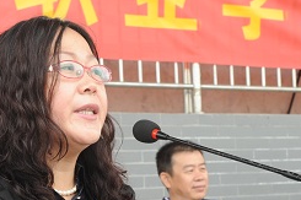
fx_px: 827
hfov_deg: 20.6
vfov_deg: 13.7
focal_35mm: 99
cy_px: 178
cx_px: 101
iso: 800
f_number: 7.1
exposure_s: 1/100
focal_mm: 38
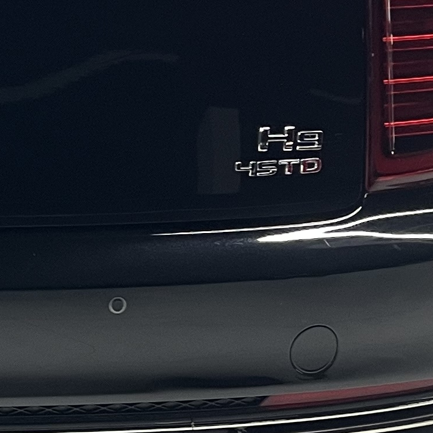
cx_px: -254
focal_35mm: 124
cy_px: 60
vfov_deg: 14.0
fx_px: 1755
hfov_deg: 13.1
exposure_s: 1/50
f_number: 1.5
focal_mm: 5.7
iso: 100
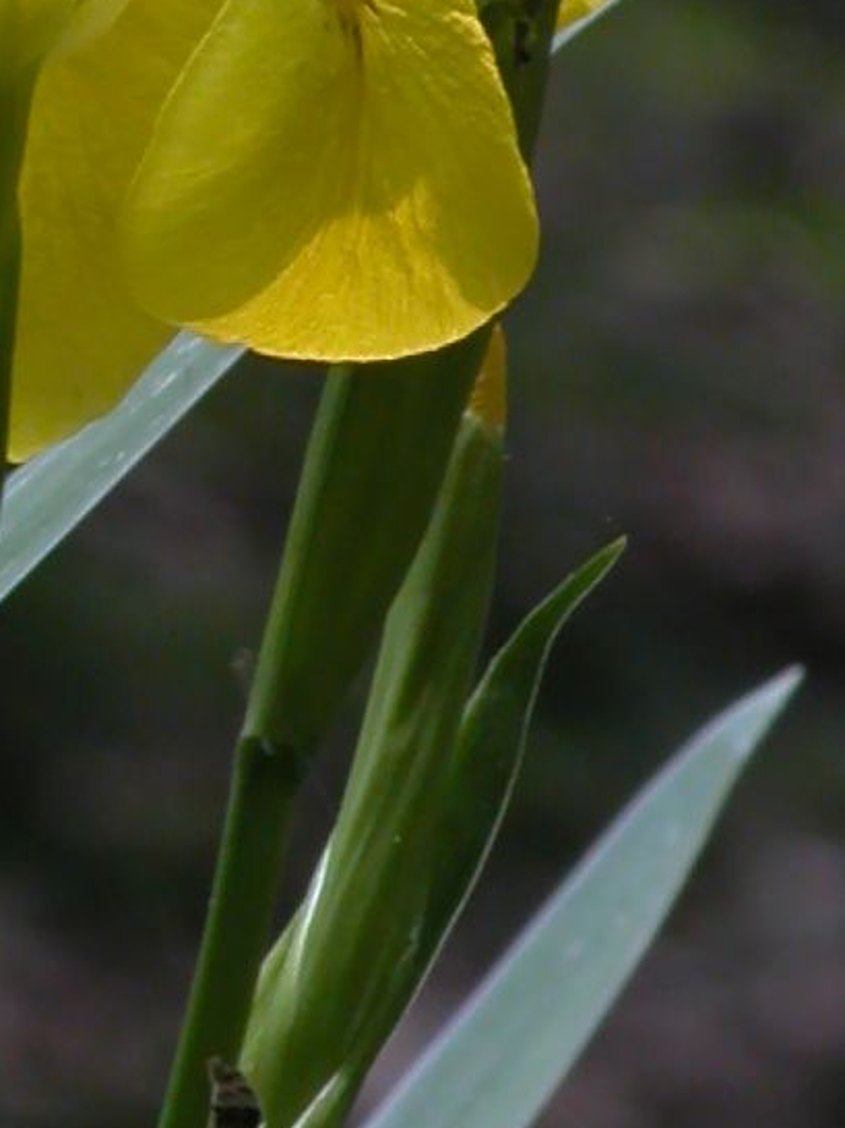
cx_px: 128
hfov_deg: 2.3
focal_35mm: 657
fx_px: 21400
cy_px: 267
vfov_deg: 3.0
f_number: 7.4
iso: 100
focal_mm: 71.2
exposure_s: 1/39.6
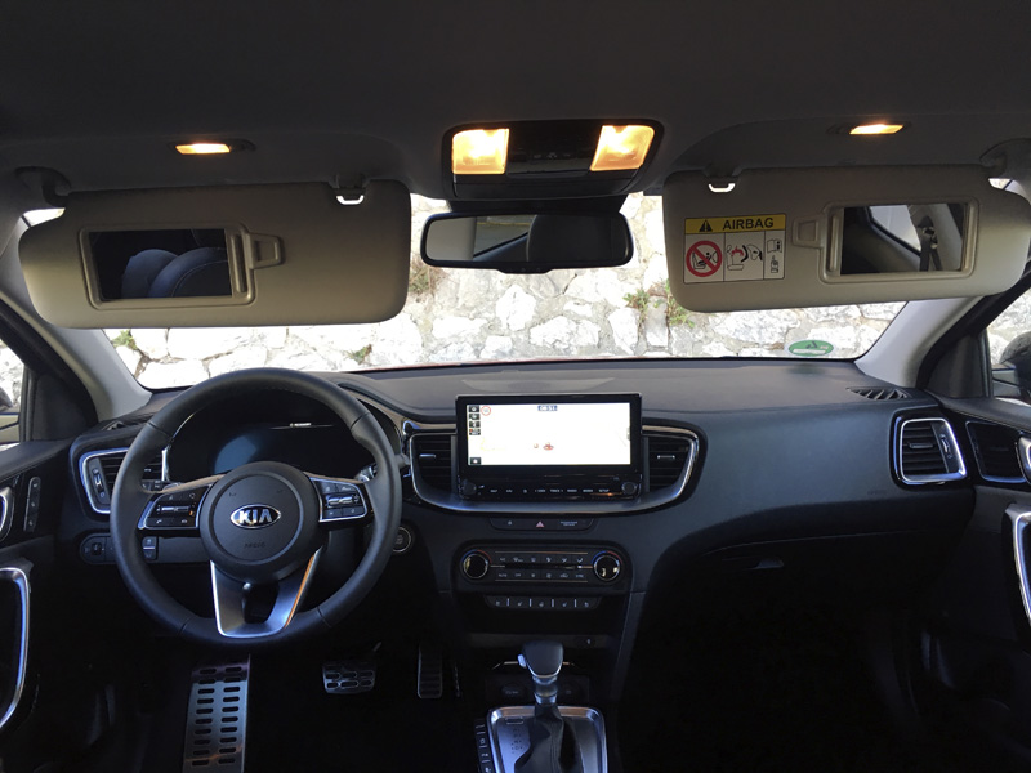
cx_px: 516
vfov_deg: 48.2
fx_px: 864
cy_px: 386
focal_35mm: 29
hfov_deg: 61.7
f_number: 2.2
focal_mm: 4.15
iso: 40
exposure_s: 1/33
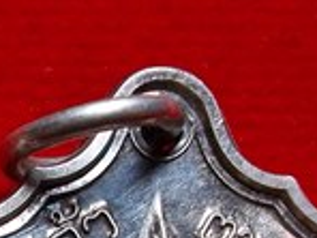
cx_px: -194
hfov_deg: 14.0
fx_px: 1190
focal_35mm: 130
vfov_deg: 10.4
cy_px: 482
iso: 80
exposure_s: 1/160
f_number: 3.3
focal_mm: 4.1
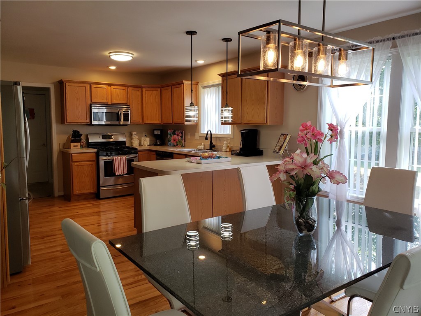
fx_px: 316
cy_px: 158
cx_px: 210
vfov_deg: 53.1
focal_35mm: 26
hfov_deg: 67.3
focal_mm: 4.3
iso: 64
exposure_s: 1/60
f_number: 2.4
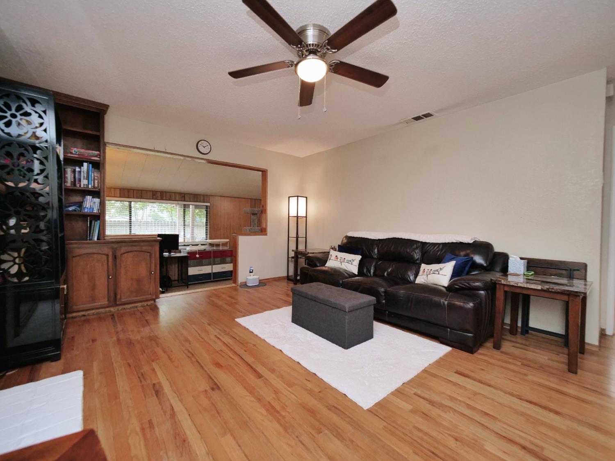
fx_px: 249
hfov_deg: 102.1
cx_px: 308
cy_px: 230
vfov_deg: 85.7
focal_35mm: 14
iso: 800
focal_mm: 7
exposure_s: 1/160
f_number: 2.8
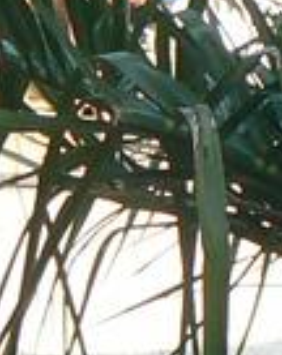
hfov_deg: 4.9
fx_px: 3259
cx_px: 245
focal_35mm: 311
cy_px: 389
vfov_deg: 6.2
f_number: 5
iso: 80
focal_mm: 6
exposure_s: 1/100
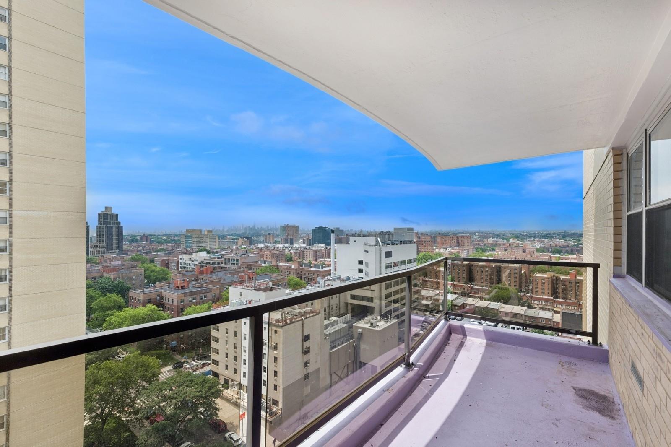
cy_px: 224
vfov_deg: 77.3
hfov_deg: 100.4
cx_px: 336
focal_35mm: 15
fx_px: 280
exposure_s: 1/200
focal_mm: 15
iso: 640
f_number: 14
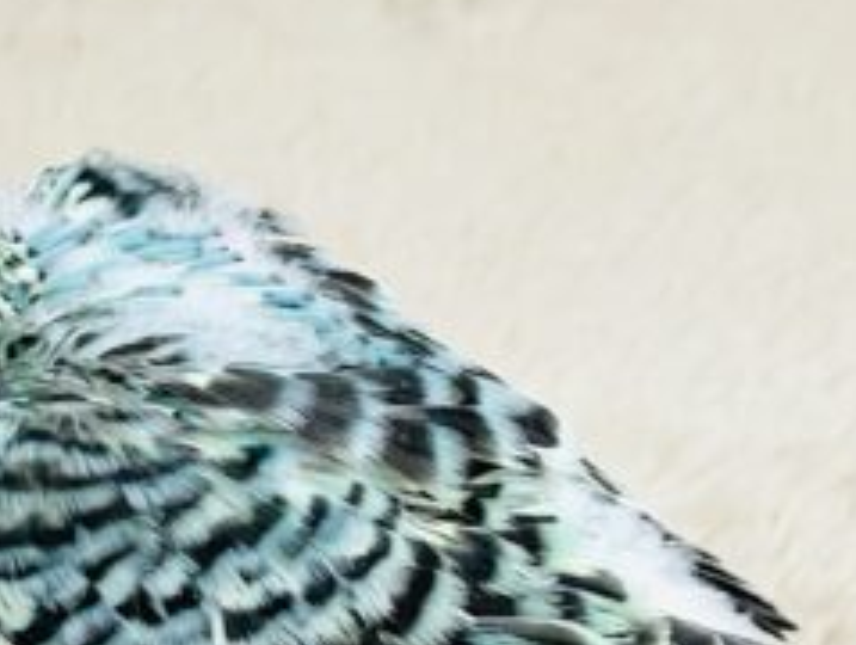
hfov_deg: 14.1
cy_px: 606
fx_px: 3442
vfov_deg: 10.6
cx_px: 201
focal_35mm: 139
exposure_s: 1/99
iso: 80
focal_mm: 6
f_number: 2
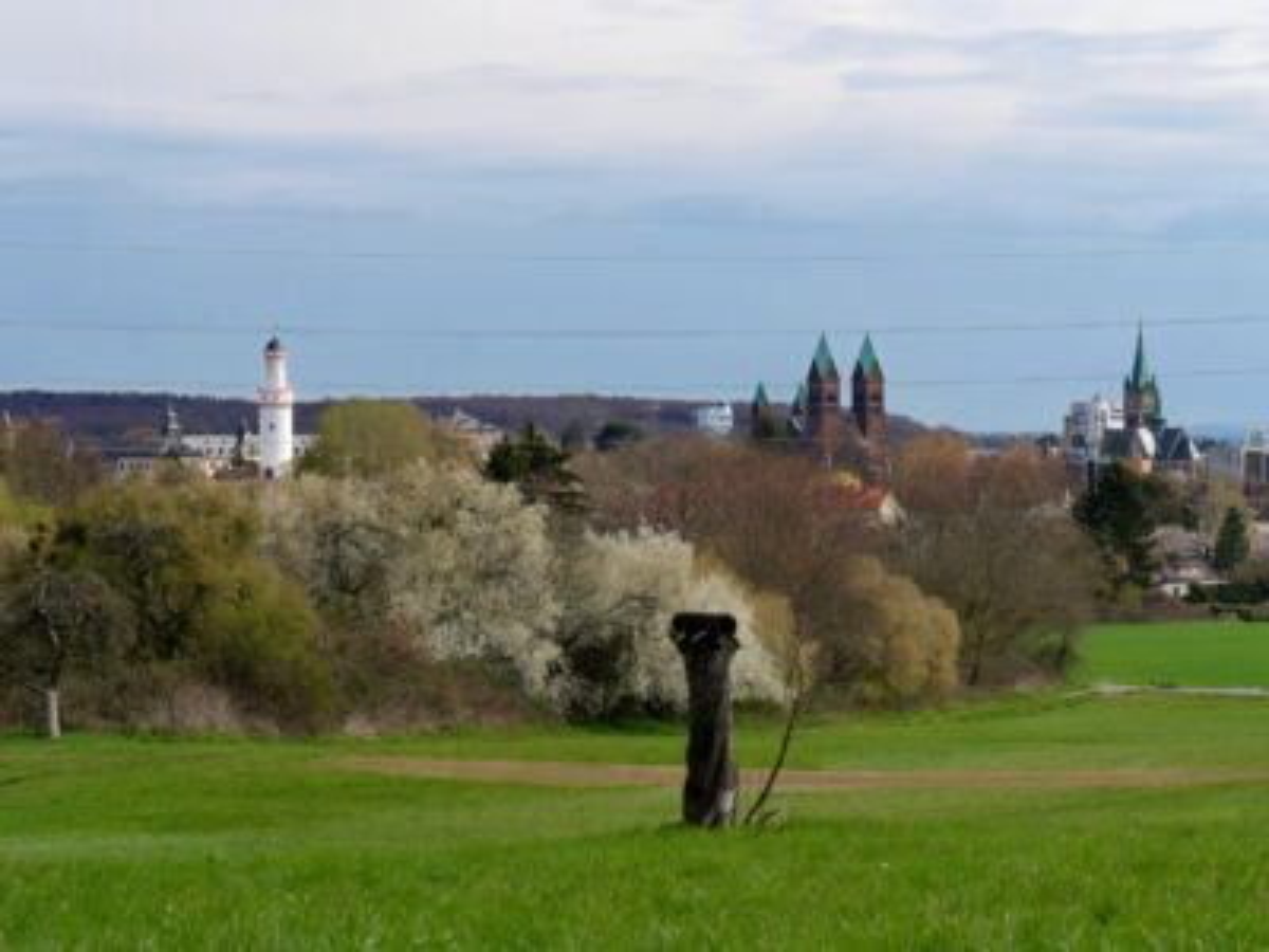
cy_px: 476
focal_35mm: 120
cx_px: 634
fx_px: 4399
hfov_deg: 16.4
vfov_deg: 12.3
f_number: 8
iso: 200
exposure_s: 1/320
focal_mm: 60
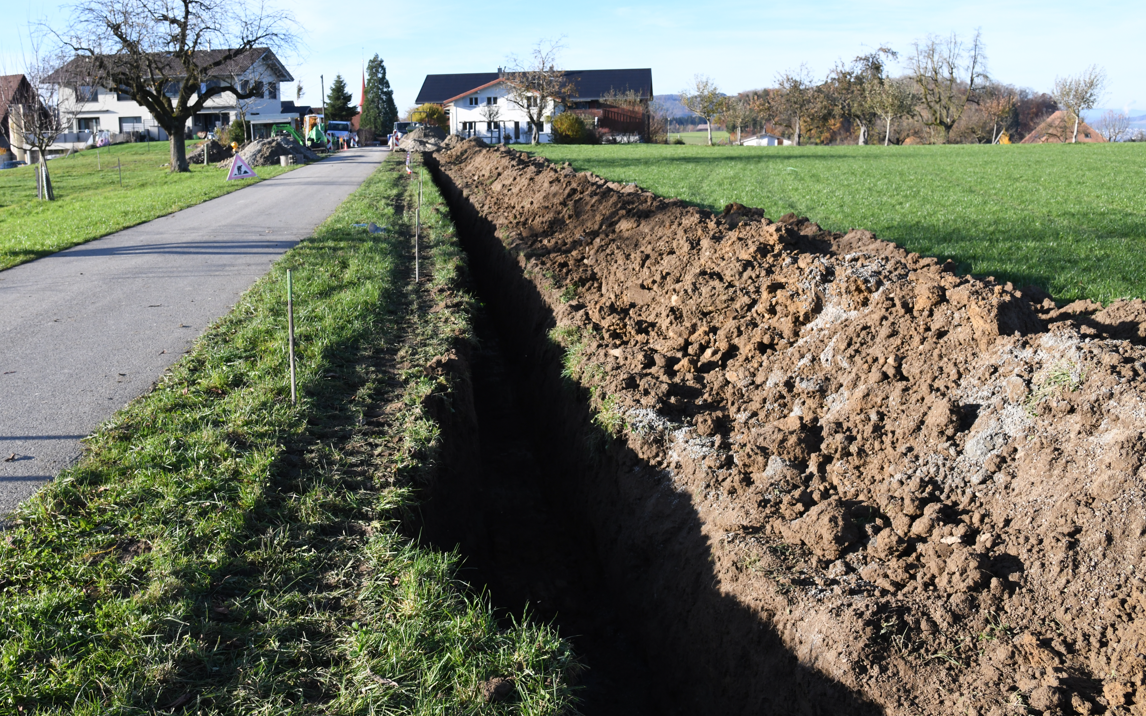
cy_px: 300
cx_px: 468
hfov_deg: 60.8
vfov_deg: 40.5
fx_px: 968
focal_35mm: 31
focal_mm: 24
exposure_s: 1/800
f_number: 8
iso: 800
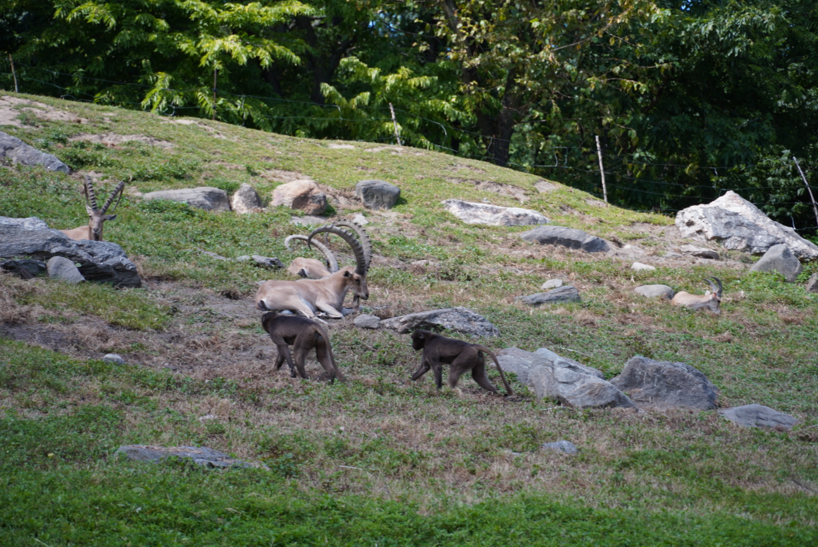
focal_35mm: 202
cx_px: 409
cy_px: 274
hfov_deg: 10.2
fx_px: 4604
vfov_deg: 6.8
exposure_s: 1/250
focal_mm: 135
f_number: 5.6
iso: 200
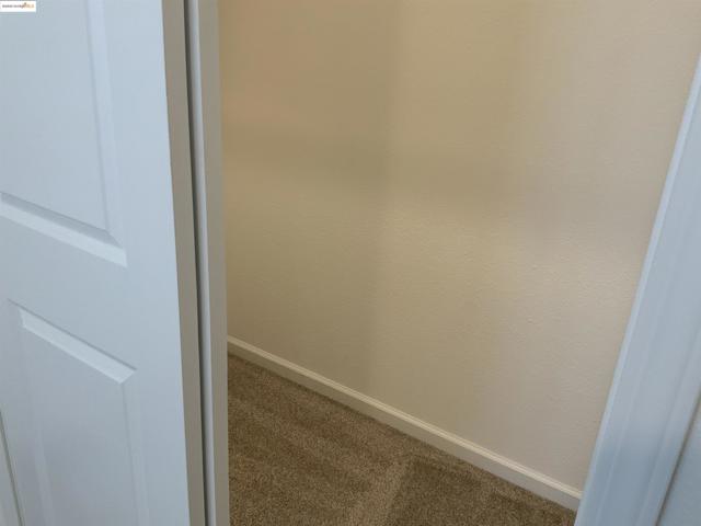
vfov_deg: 48.2
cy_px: 263
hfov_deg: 61.7
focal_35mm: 29
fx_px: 587
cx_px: 350
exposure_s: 1/60
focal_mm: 3
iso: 100
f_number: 1.8
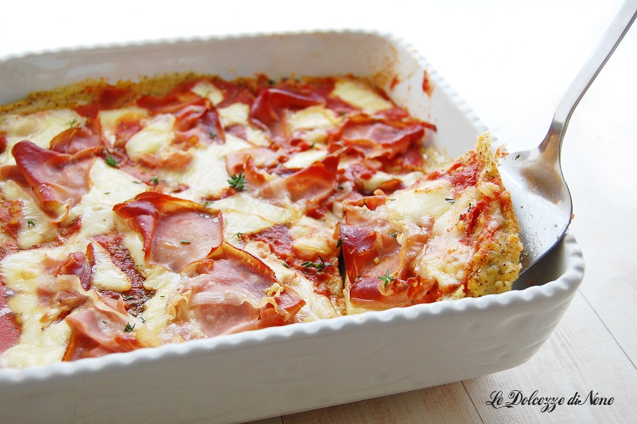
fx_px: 849
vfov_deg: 28.0
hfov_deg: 41.1
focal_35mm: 48
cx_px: 318
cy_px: 212
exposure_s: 1/60
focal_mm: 32
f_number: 5.6
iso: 400
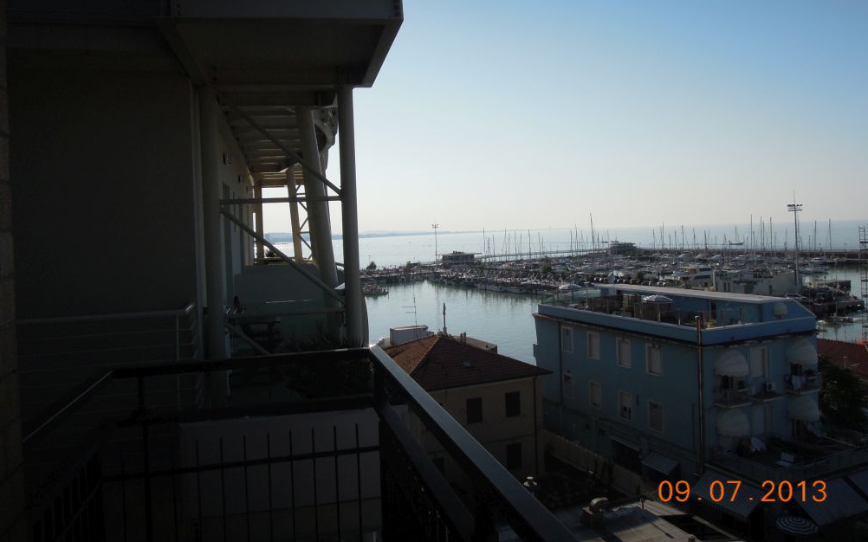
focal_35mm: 26
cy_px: 229
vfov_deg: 47.4
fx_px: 615
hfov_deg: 70.4
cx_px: 427
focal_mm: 4.3
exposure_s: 1/2000
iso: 160
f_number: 5.6
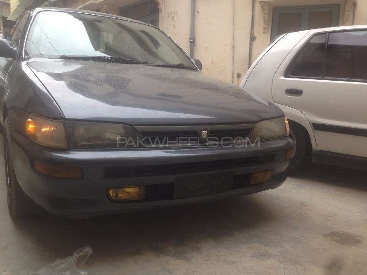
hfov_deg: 55.4
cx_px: 184
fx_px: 350
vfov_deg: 42.9
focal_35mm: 33
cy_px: 138
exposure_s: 1/120
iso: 50
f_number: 2.4
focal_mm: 4.12
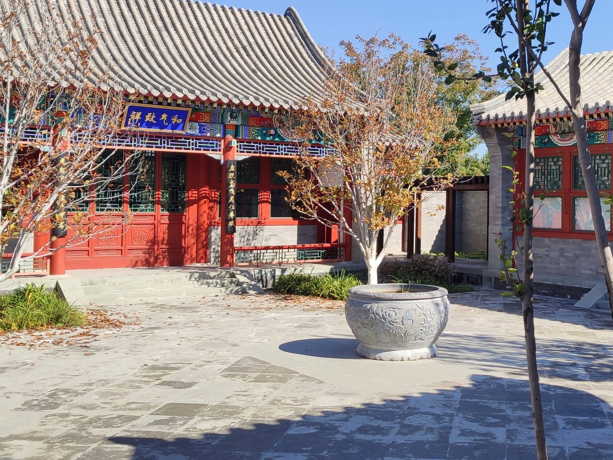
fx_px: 797
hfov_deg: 41.4
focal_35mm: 45
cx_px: 421
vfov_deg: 32.0
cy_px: 174
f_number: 1.75
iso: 112
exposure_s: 1/1354
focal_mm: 4.75
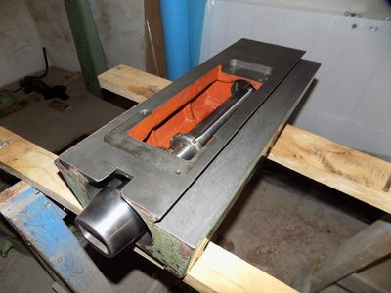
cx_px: 196
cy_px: 146
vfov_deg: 58.9
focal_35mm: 23
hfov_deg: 73.9
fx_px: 260
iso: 200
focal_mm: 4
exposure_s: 1/30
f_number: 3.1
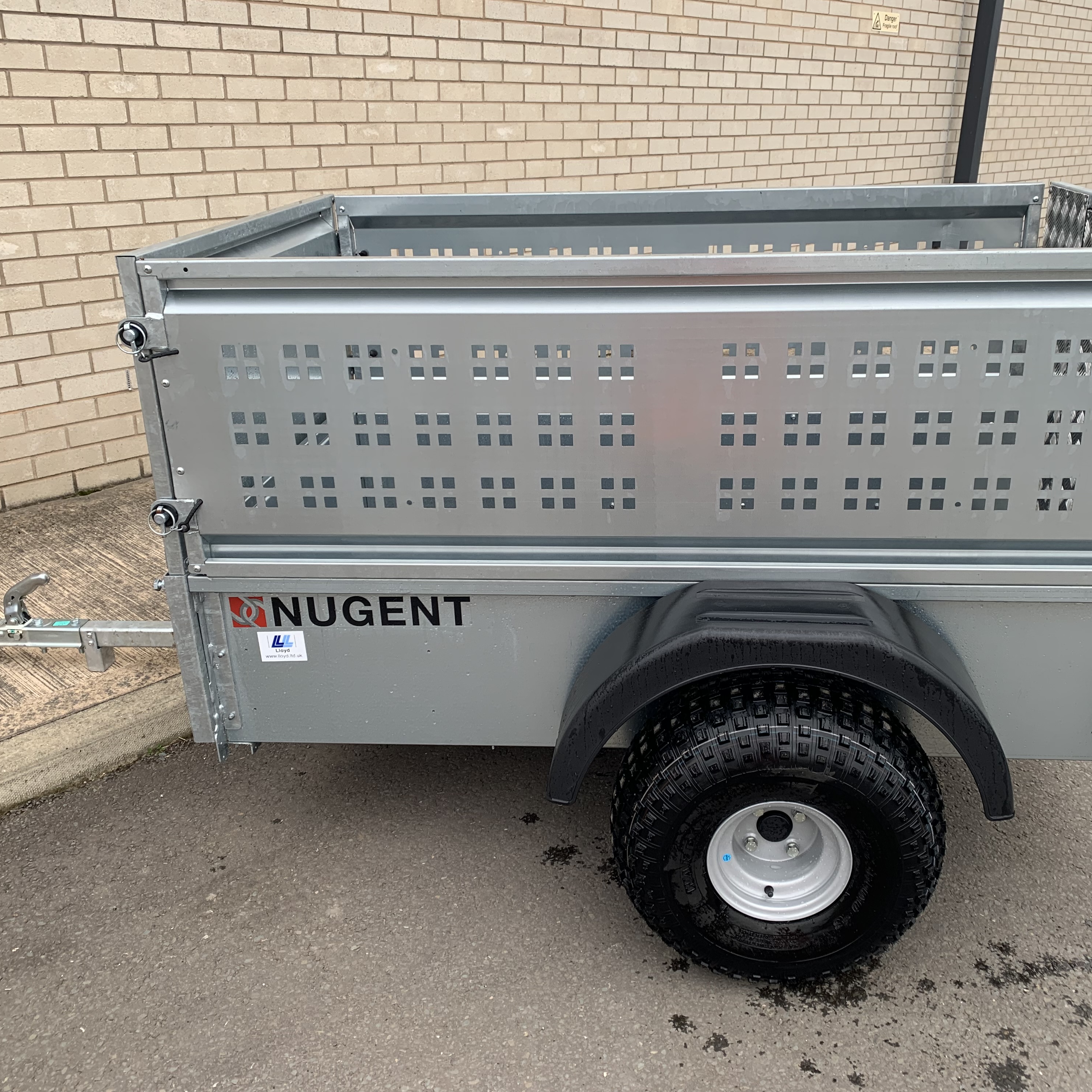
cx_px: 611
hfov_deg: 52.4
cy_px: 541
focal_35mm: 31
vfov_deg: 52.5
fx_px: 1106
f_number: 1.8
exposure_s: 1/122
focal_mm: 4.25
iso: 25
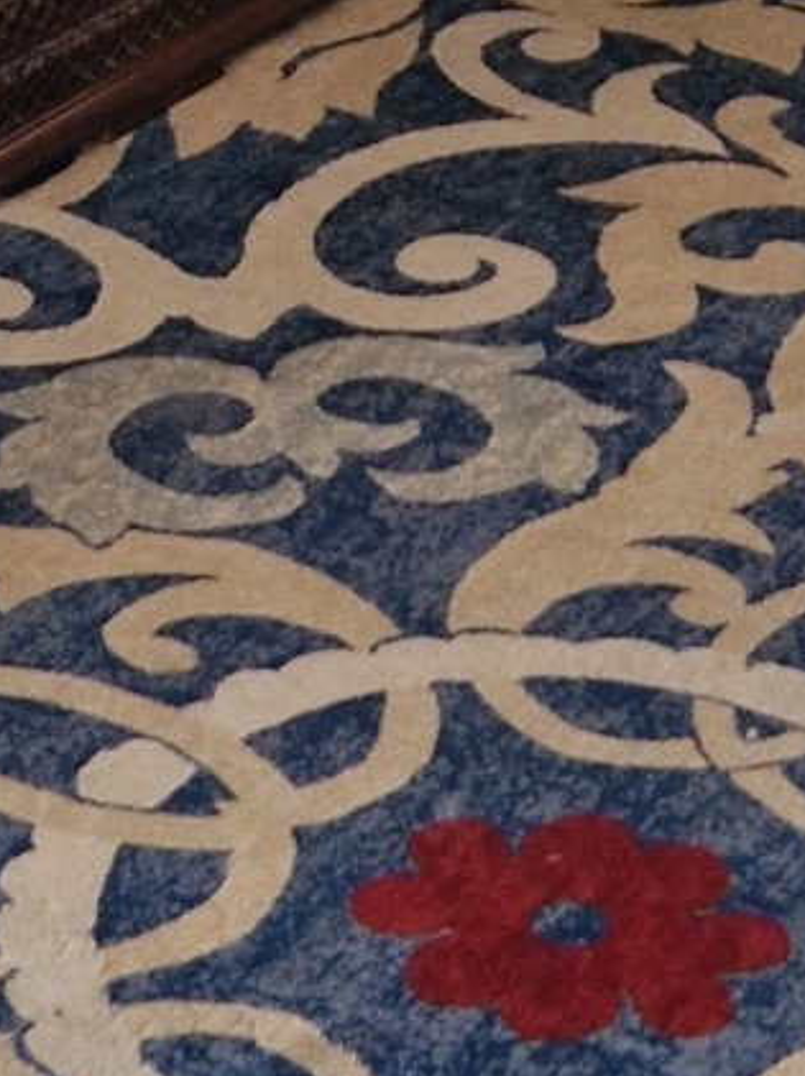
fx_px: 4348
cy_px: -657
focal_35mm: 140
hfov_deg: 10.6
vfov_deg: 13.1
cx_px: 624
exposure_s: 1/100
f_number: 1.8
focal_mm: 5.54
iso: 250
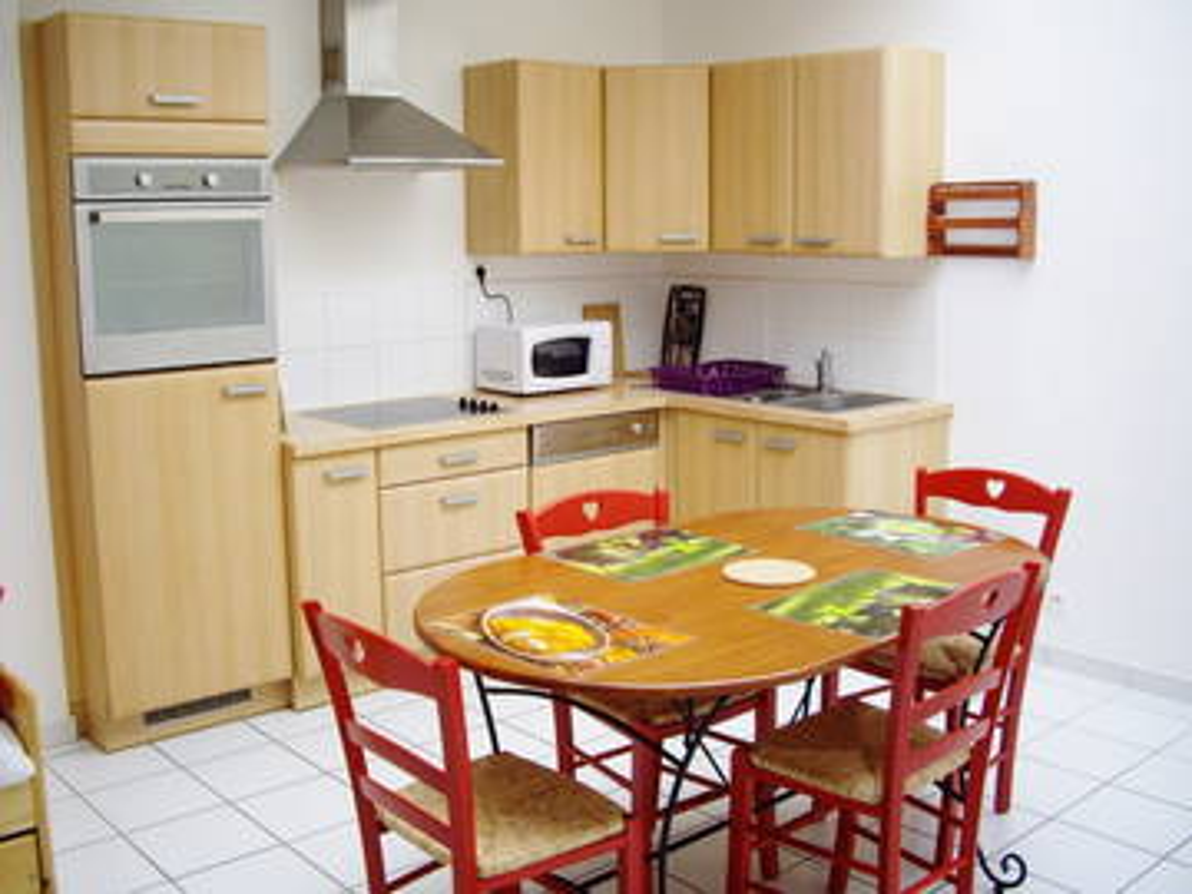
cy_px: 447
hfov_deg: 49.0
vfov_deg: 37.7
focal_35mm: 38
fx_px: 1309
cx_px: 596
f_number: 2.8
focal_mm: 7.9
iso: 200
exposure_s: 1/80
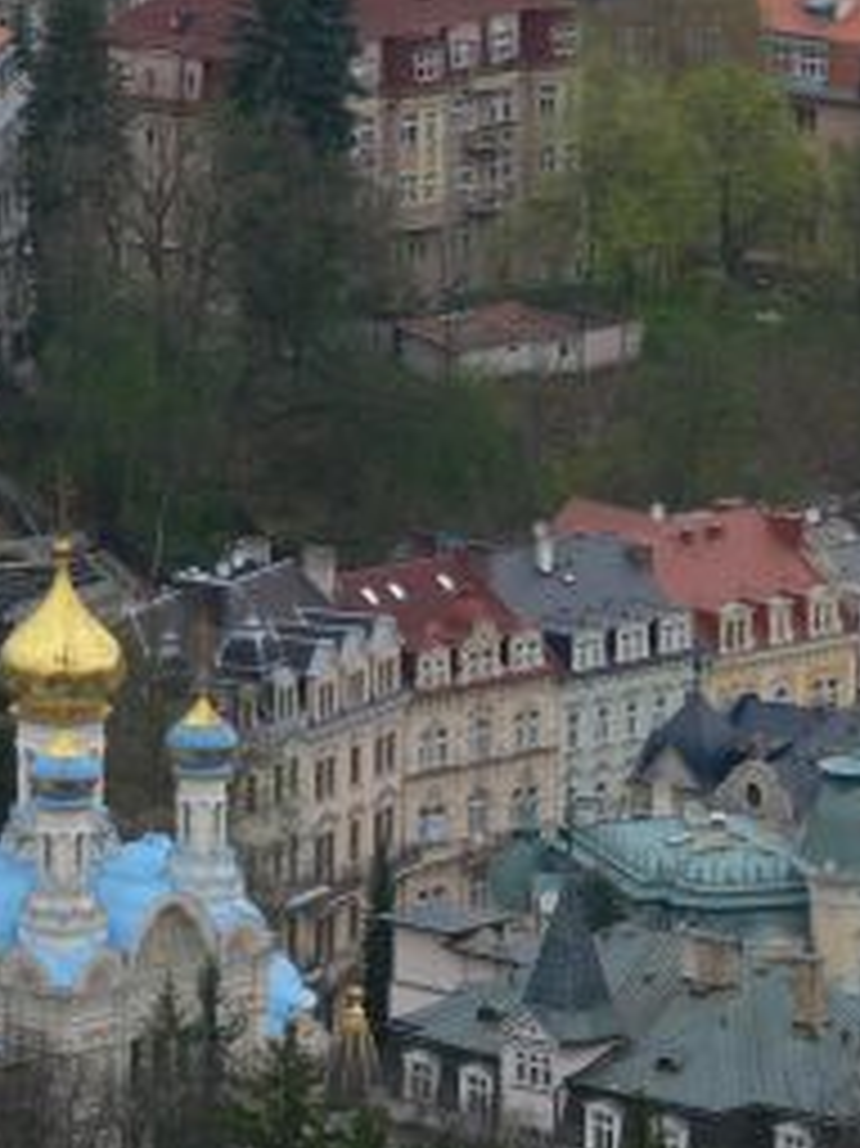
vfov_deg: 4.3
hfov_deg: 3.3
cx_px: 324
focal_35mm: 457
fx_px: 15151
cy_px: 873
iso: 100
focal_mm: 45.2
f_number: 5.6
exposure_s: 1/160
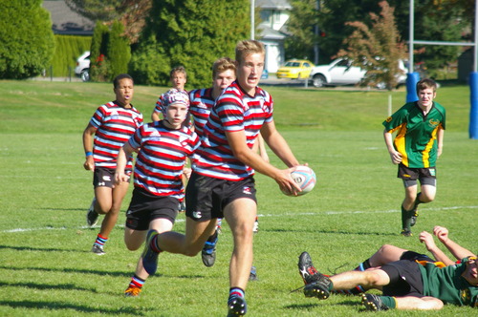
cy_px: 158
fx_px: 3978
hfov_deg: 6.9
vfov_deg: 4.6
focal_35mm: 300
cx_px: 239
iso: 200
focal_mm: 200
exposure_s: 1/350
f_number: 8
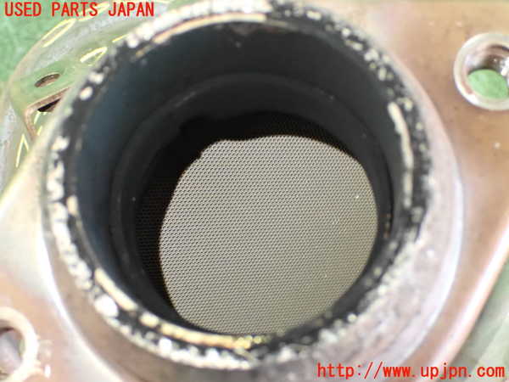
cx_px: 254
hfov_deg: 35.5
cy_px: 191
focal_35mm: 54
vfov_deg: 27.0
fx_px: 794
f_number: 3.3
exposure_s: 1/50
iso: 2000
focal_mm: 9.65
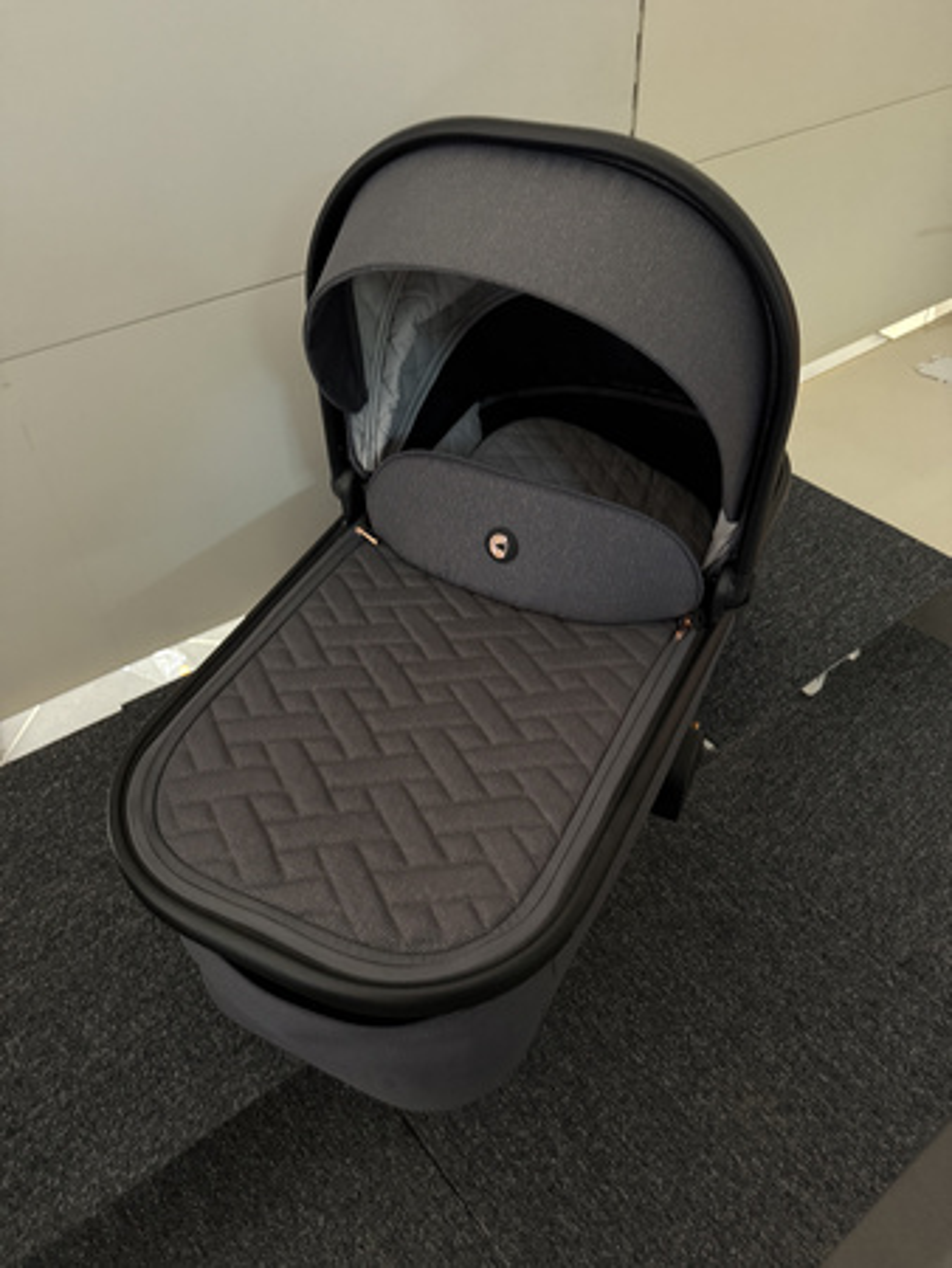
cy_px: 634
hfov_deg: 56.9
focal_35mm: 24
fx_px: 879
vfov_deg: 71.6
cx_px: 476
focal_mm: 6.76
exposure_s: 1/25
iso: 1000
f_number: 1.78
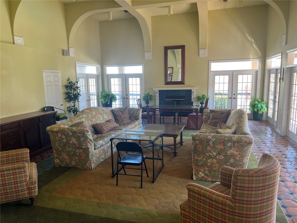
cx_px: 148
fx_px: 223
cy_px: 112
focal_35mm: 26
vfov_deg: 53.1
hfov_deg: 67.3
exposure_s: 1/121
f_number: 1.5
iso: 100
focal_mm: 5.7
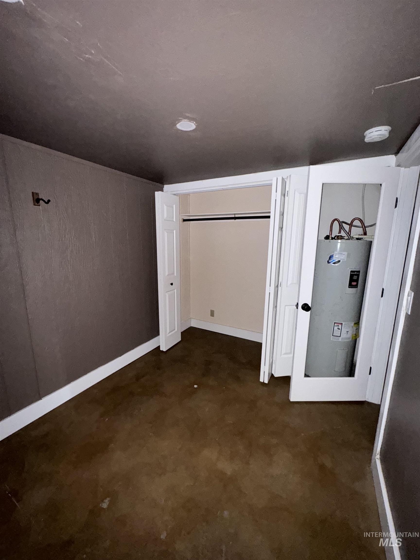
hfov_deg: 85.7
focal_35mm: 14
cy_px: 280
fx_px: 226
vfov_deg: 102.1
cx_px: 210
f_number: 2.2
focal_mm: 2.22
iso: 320
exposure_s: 1/16
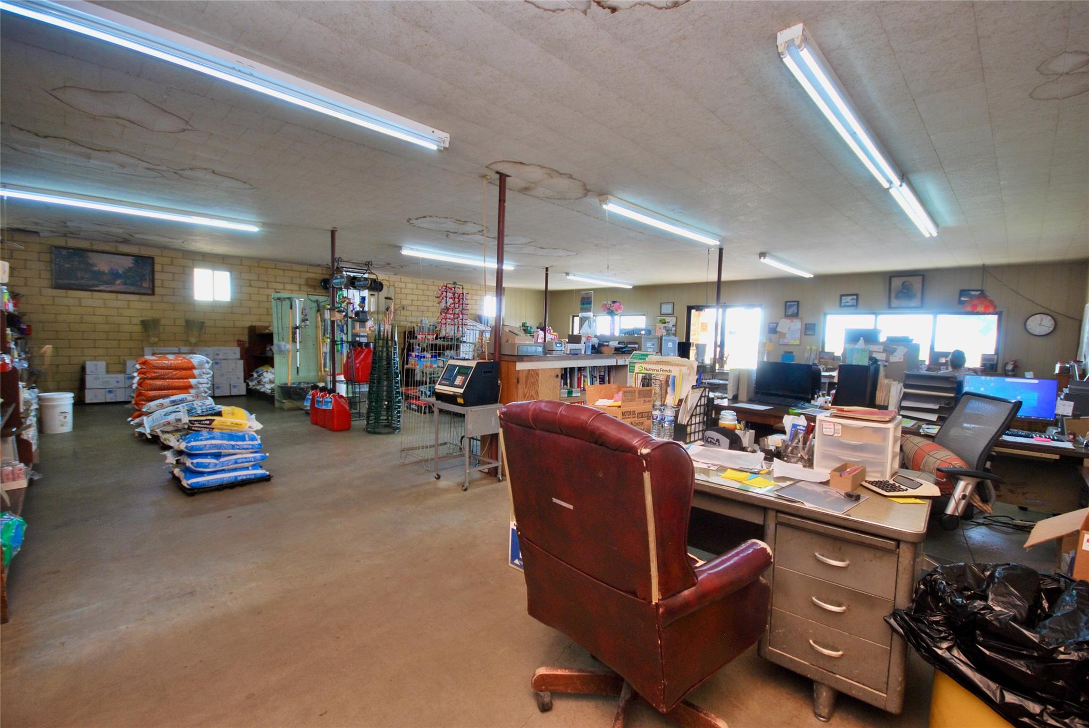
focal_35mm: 15
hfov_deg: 100.3
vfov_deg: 77.5
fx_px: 454
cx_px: 544
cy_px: 364
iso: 200
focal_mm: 10
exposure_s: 1/40
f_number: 4
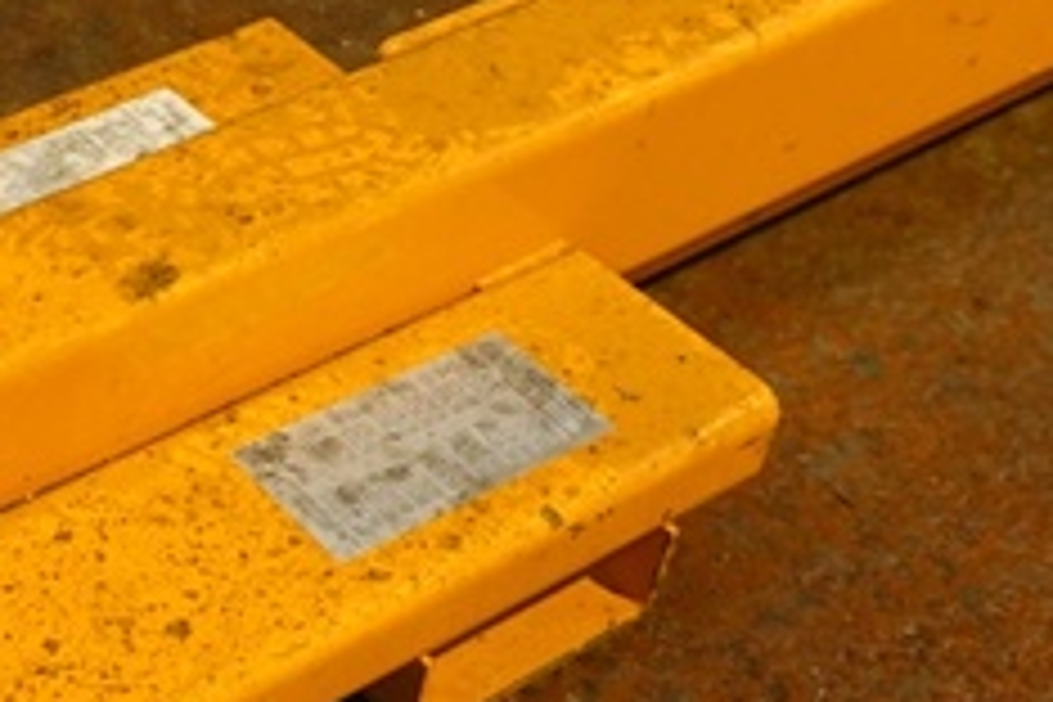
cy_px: 522
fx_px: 2164
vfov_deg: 18.3
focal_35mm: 74
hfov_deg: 25.8
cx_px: -27
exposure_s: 1/30
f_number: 1.8
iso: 250
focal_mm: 8.8
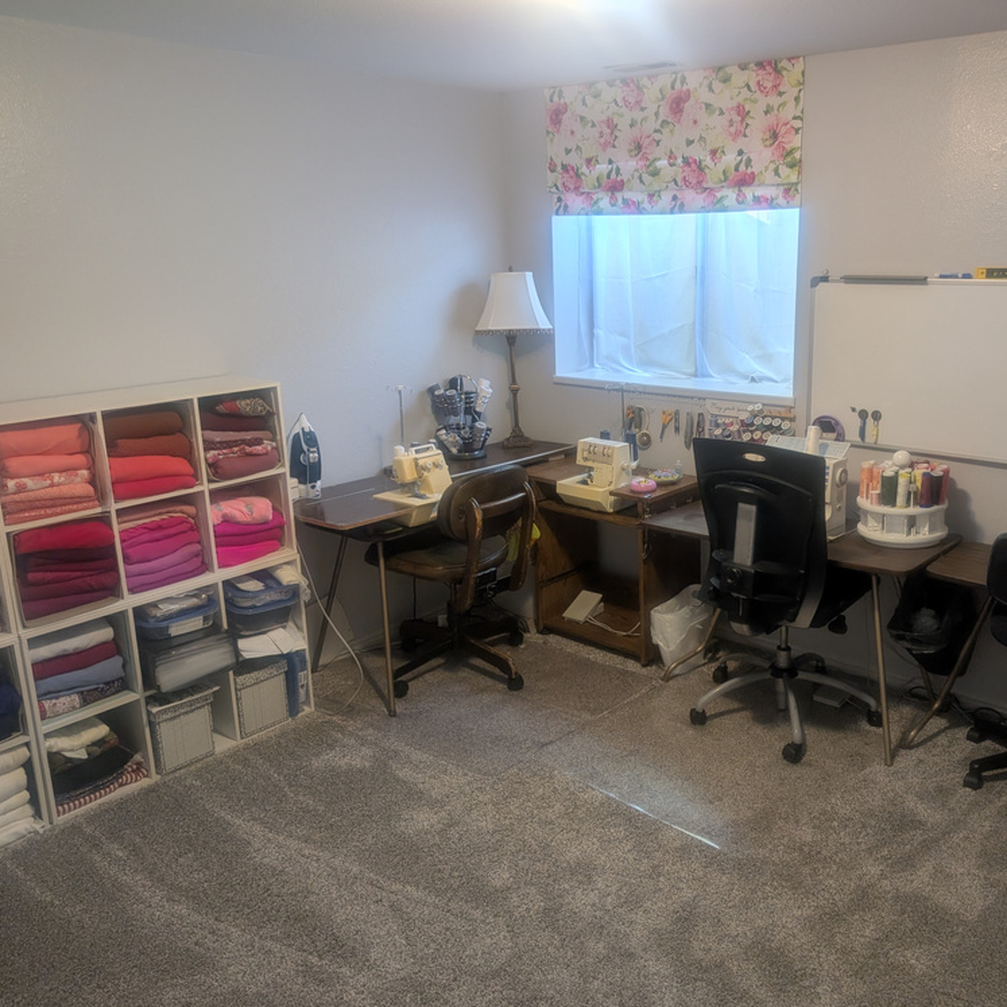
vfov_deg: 55.6
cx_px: 632
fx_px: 954
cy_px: 510
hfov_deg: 55.0
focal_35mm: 29
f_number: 1.68
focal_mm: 6.9
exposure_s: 1/62.9
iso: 21
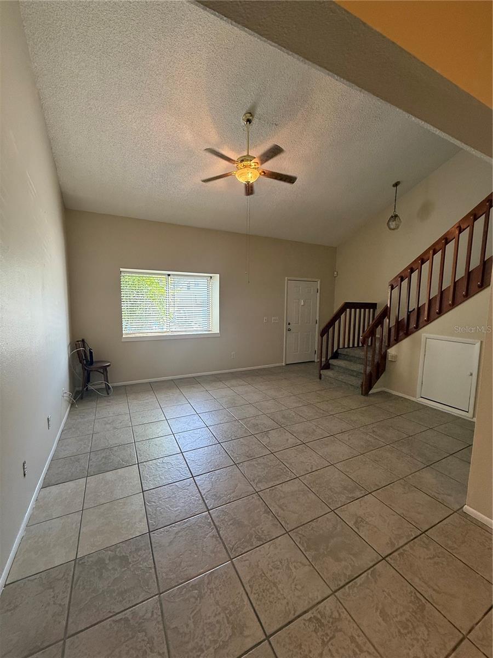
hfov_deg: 85.7
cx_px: 246
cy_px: 329
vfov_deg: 102.1
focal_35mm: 14
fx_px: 266
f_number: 2.2
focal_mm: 2.22
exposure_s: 1/120
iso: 160
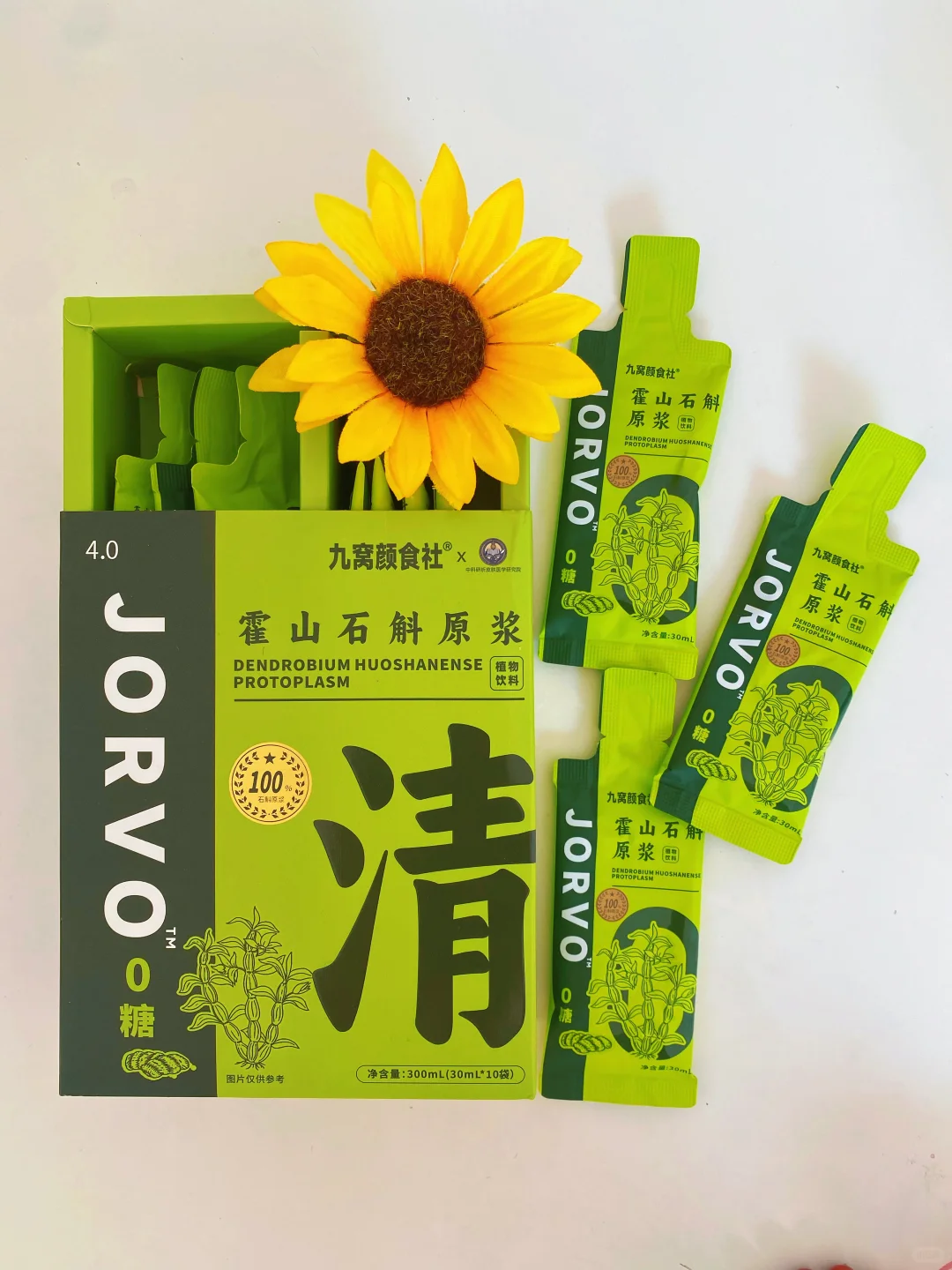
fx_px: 953
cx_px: 476
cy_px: 635
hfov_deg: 53.1
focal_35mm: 26
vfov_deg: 67.3
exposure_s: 1/121
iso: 64
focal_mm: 4.25
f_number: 1.8
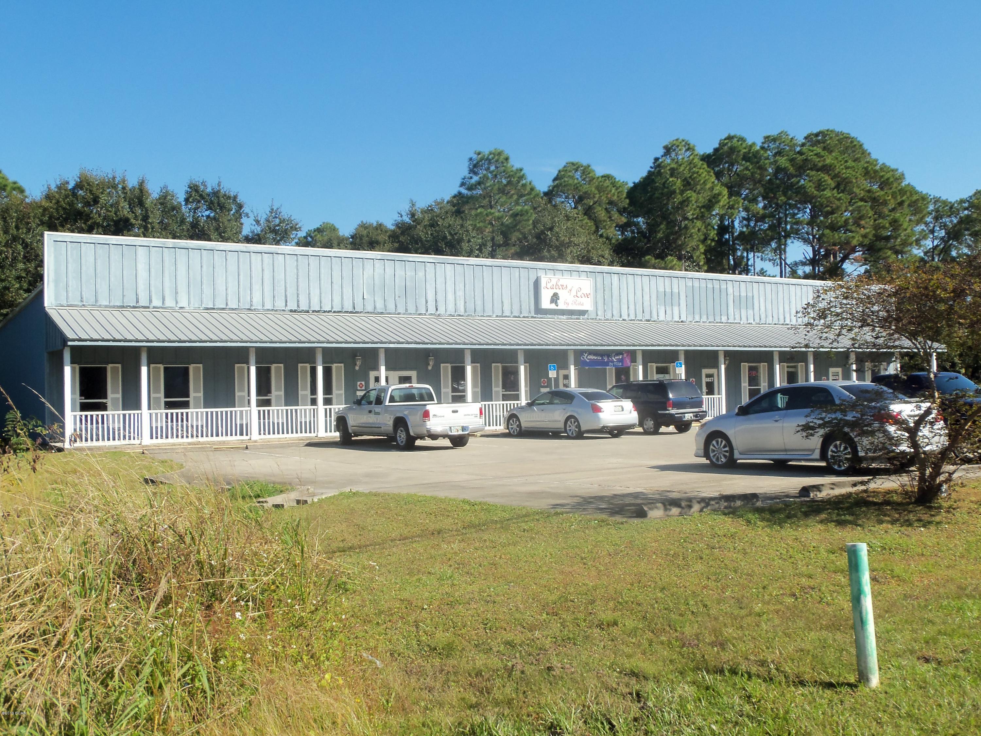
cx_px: 490
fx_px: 1077
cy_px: 368
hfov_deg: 49.0
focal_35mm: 38
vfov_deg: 37.7
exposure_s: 1/100
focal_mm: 6.7
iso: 80
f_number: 9.2
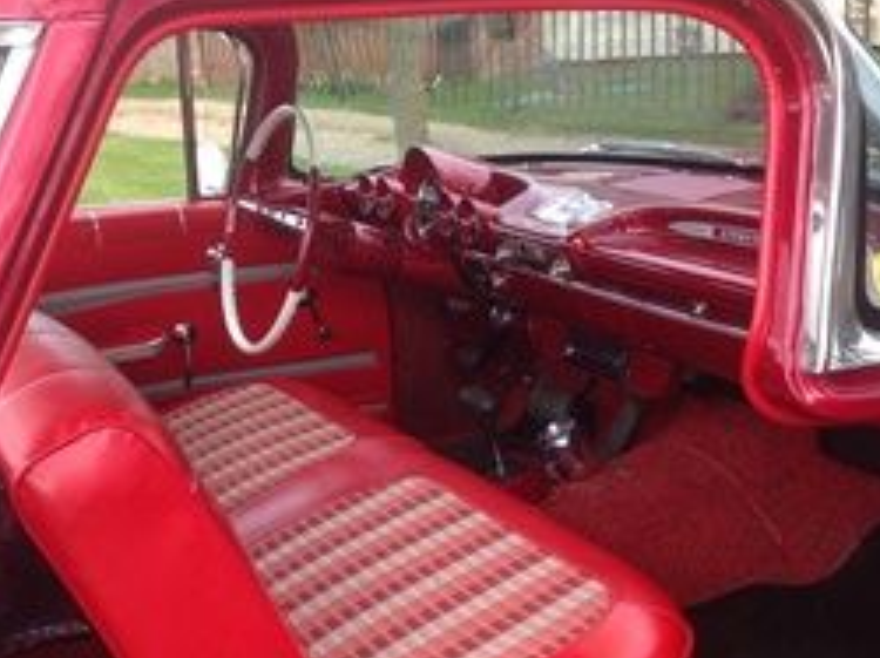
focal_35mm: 56
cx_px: 472
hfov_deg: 34.4
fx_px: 1422
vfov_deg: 25.9
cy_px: 452
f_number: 2.4
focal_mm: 4.28
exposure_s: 1/161
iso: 50
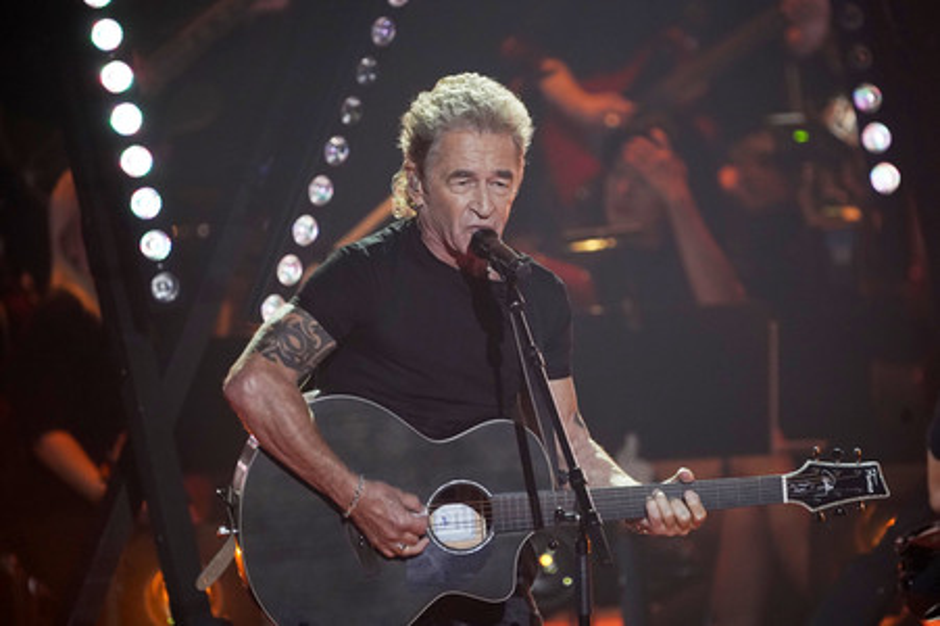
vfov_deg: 2.3
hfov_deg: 3.4
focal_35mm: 600
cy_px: 313
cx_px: 470
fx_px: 15655
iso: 4000
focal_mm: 600
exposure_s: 1/160
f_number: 6.3
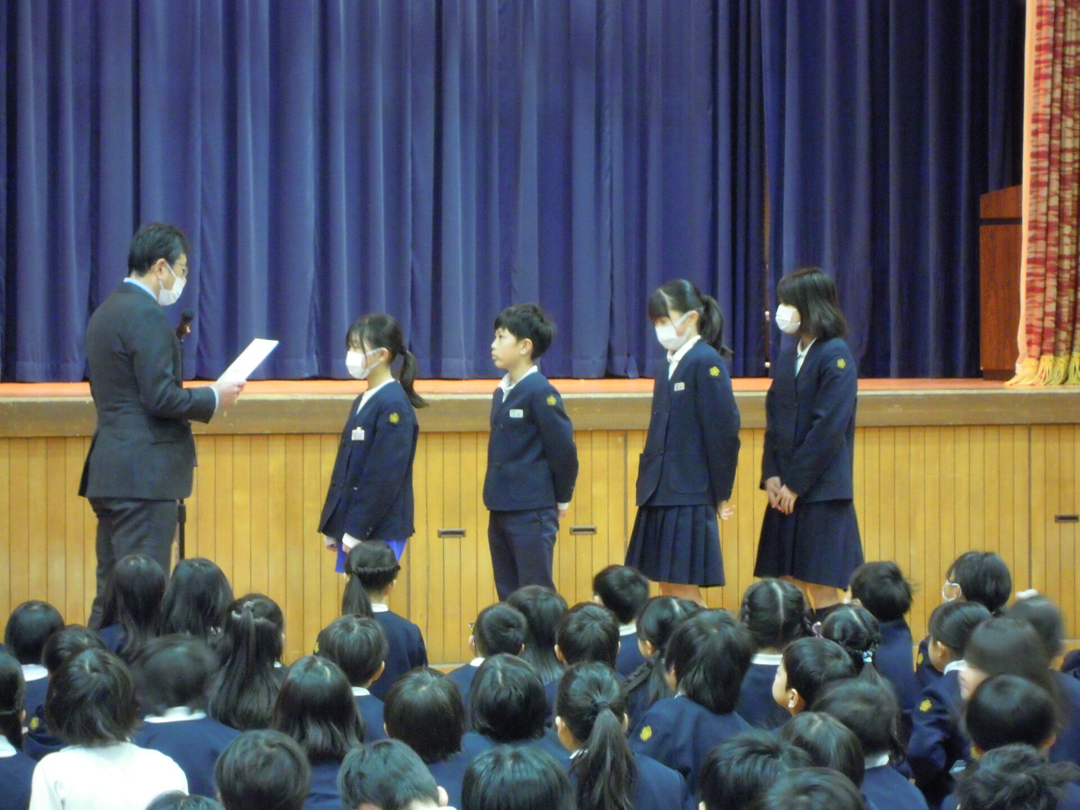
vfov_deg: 10.6
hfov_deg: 14.1
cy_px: 405
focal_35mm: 140
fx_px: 4368
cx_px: 540
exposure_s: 1/5
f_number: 6.6
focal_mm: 25
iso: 800
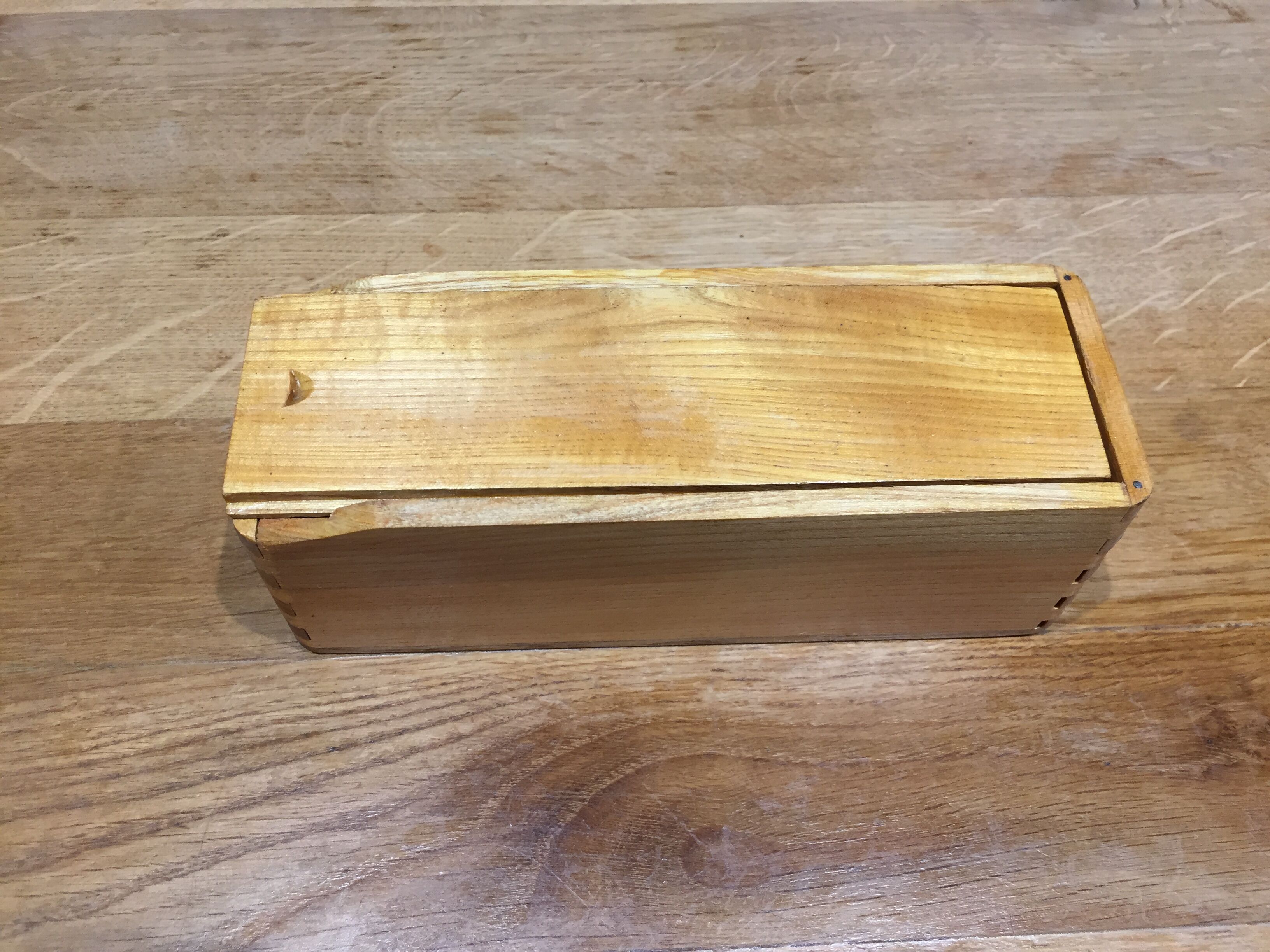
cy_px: 476
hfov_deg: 61.7
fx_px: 1064
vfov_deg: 48.2
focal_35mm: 29
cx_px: 635
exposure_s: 1/33
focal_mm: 4.15
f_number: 2.2
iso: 80
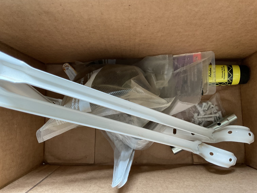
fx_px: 215
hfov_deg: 61.7
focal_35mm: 29
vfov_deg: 48.2
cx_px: 128
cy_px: 96
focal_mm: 3
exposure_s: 1/60
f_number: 1.8
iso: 80
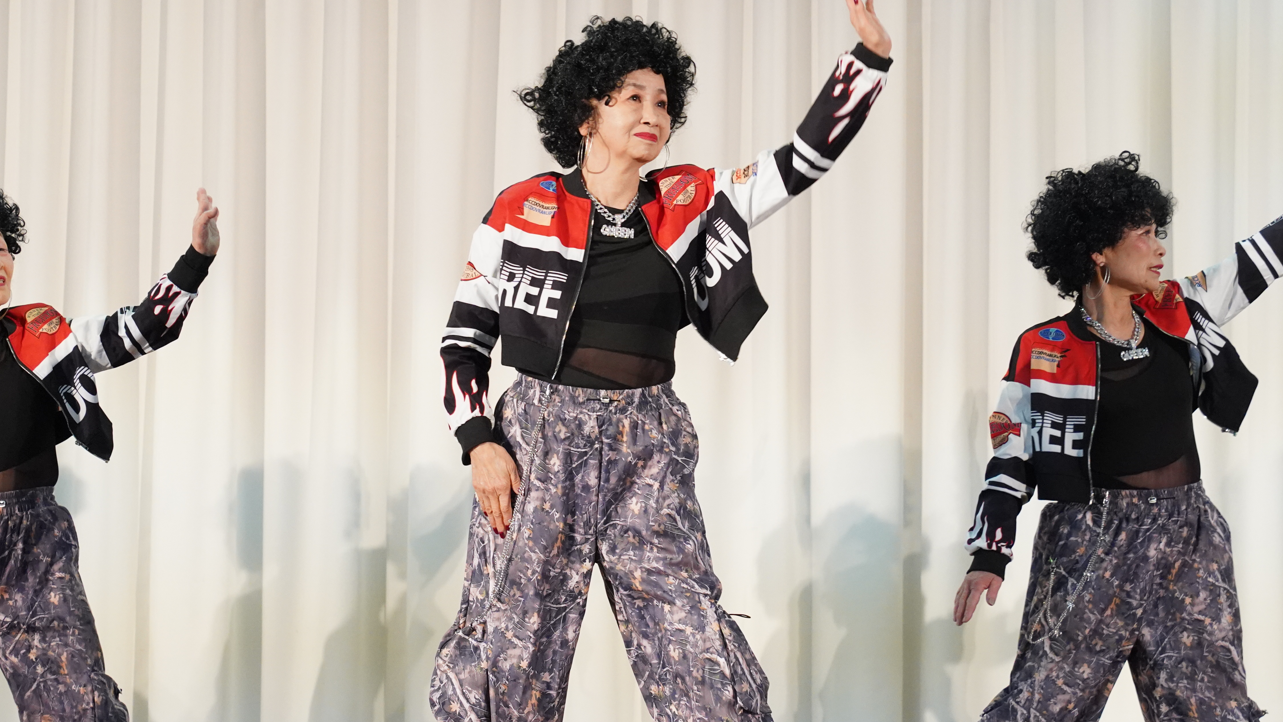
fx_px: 3776
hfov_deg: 19.3
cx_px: 526
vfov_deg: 10.9
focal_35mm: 111
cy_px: 396
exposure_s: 1/250
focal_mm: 79
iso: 6400
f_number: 5.6
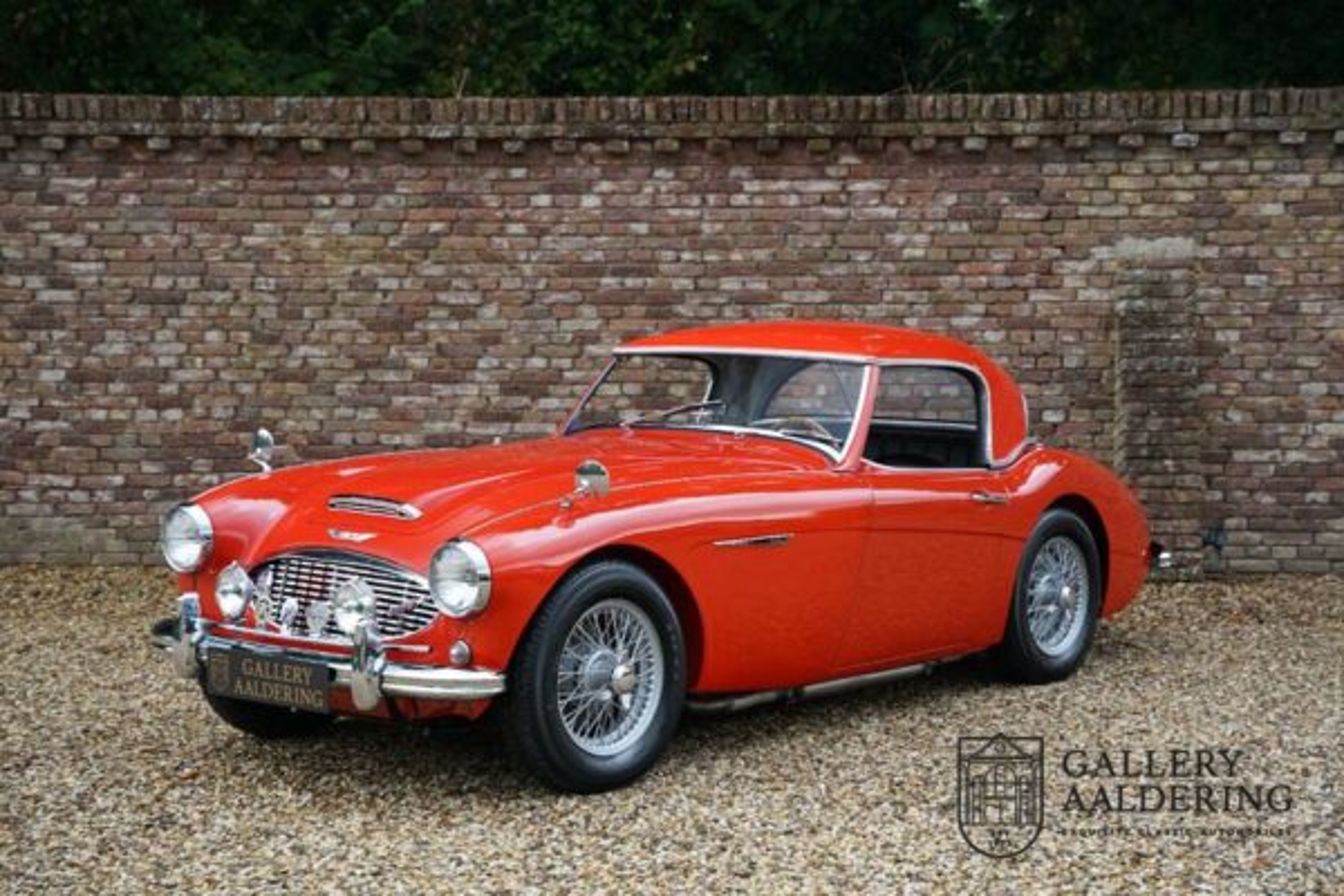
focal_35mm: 57
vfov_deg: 23.7
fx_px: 2132
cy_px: 448
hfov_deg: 35.0
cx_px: 672
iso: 200
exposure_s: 1/160
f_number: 4
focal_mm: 57.1
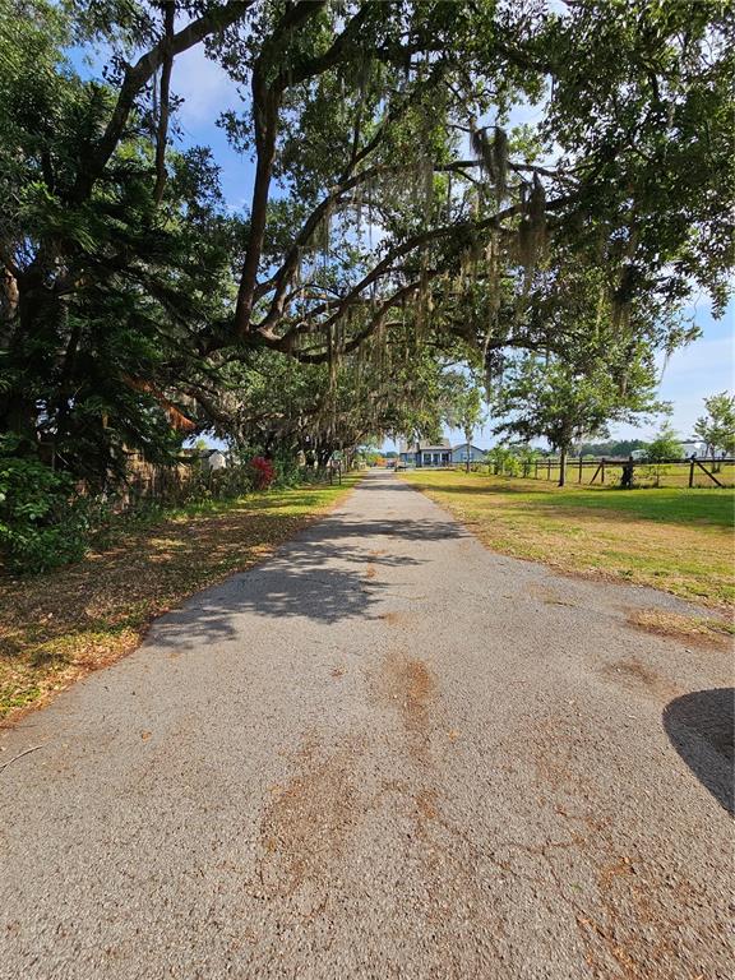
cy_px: 490
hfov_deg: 89.9
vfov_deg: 106.2
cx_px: 368
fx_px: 368
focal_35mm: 13
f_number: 2.2
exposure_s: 1/1084
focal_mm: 2.2
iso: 50
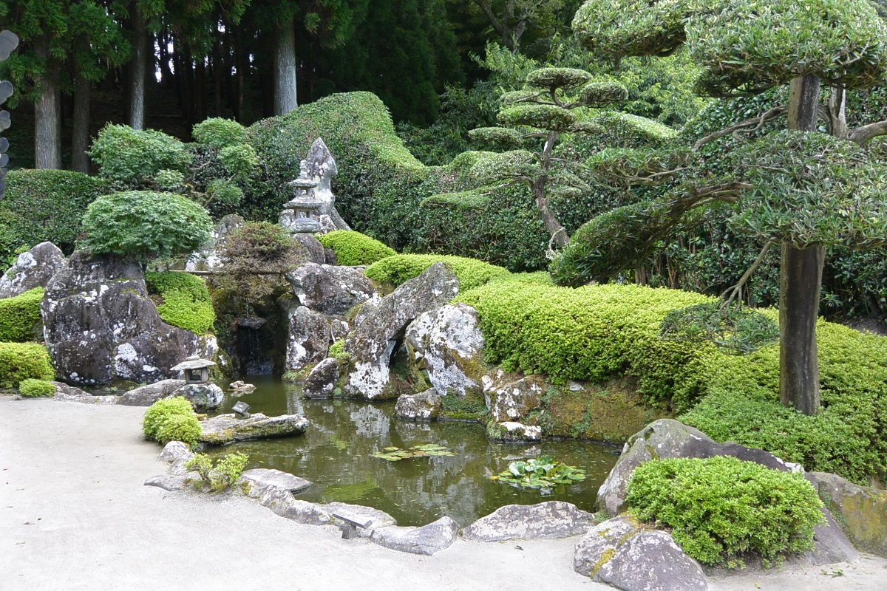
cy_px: 296
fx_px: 764
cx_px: 444
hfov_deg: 60.3
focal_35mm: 31
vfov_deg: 42.3
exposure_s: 1/160
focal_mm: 11.5
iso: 200
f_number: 4.2
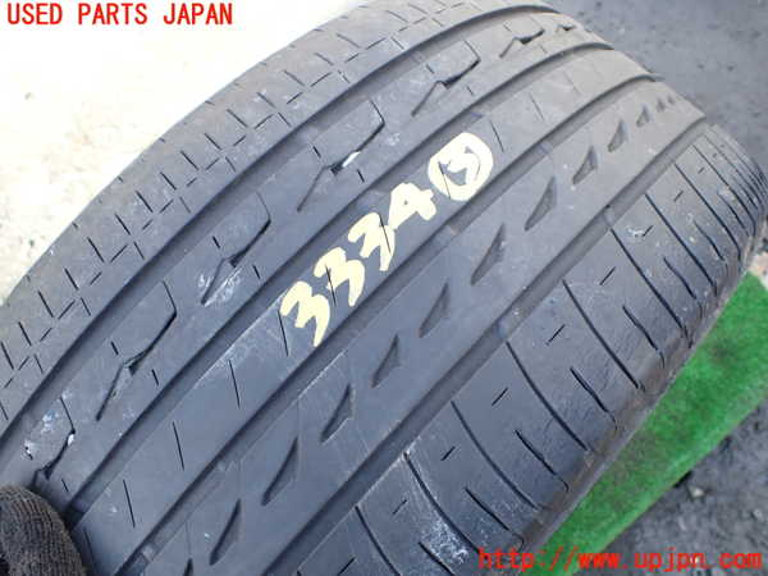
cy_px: 288
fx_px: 666
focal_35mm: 30
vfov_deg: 46.8
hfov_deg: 60.0
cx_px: 384
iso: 100
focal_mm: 5.4
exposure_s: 1/160
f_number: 2.3
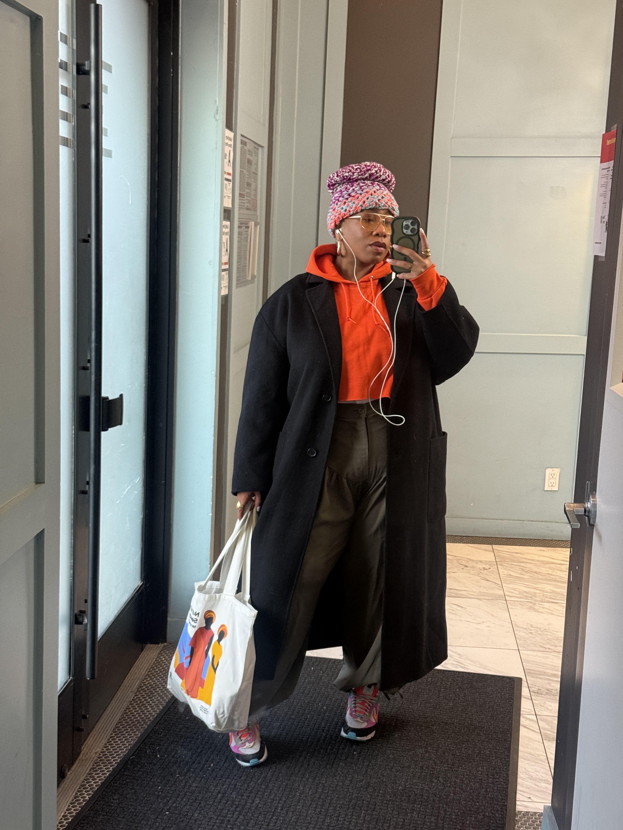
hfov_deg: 30.3
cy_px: 415
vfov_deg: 39.7
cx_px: 312
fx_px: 1152
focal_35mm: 48
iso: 250
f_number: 1.78
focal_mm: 6.76
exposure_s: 1/40
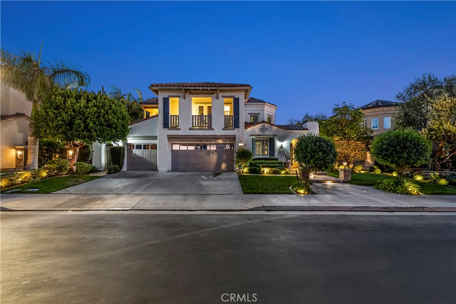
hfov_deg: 100.4
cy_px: 152
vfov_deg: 77.3
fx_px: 190
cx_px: 228
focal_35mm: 15
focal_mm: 10
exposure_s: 2.5
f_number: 5.6
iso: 100
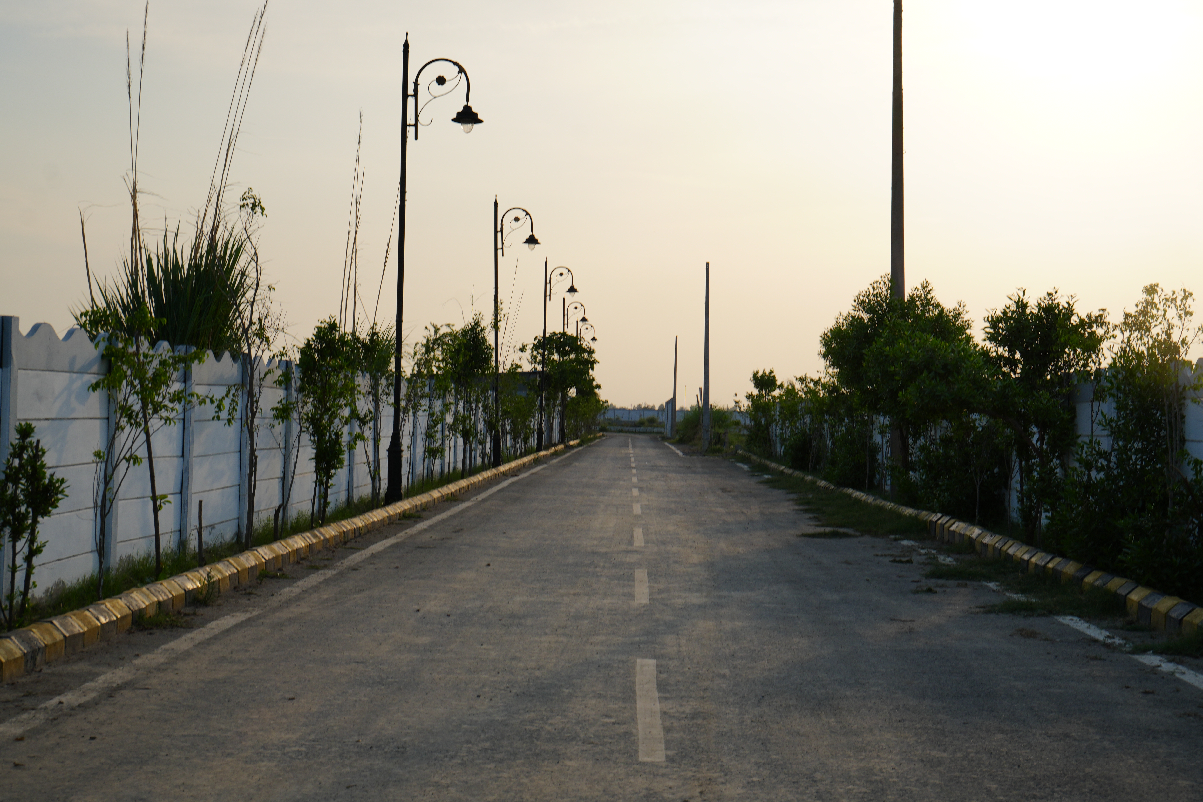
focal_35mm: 60
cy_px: 401
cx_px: 602
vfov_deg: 22.6
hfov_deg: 33.4
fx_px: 2005
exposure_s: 1/160
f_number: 9
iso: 100
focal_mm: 40
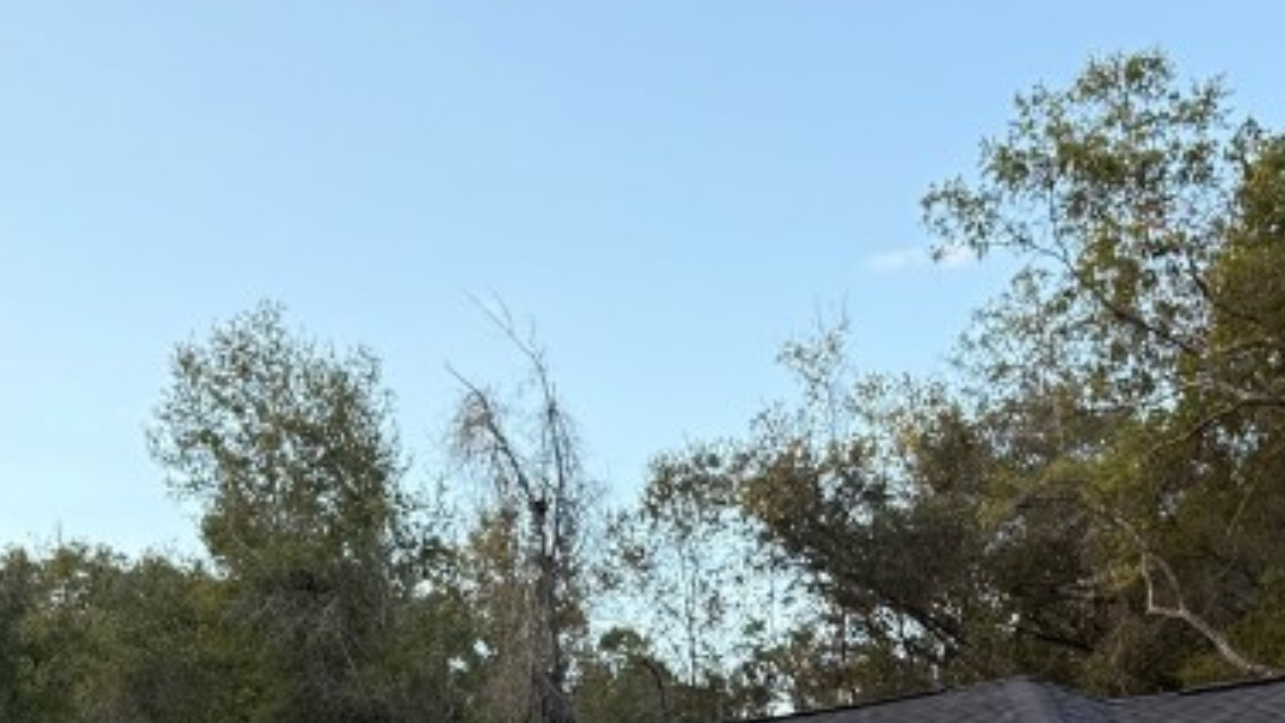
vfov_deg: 15.5
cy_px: 1132
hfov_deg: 29.7
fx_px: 2419
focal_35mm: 71
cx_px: 671
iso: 100
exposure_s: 1/443
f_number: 1.78
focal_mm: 6.76
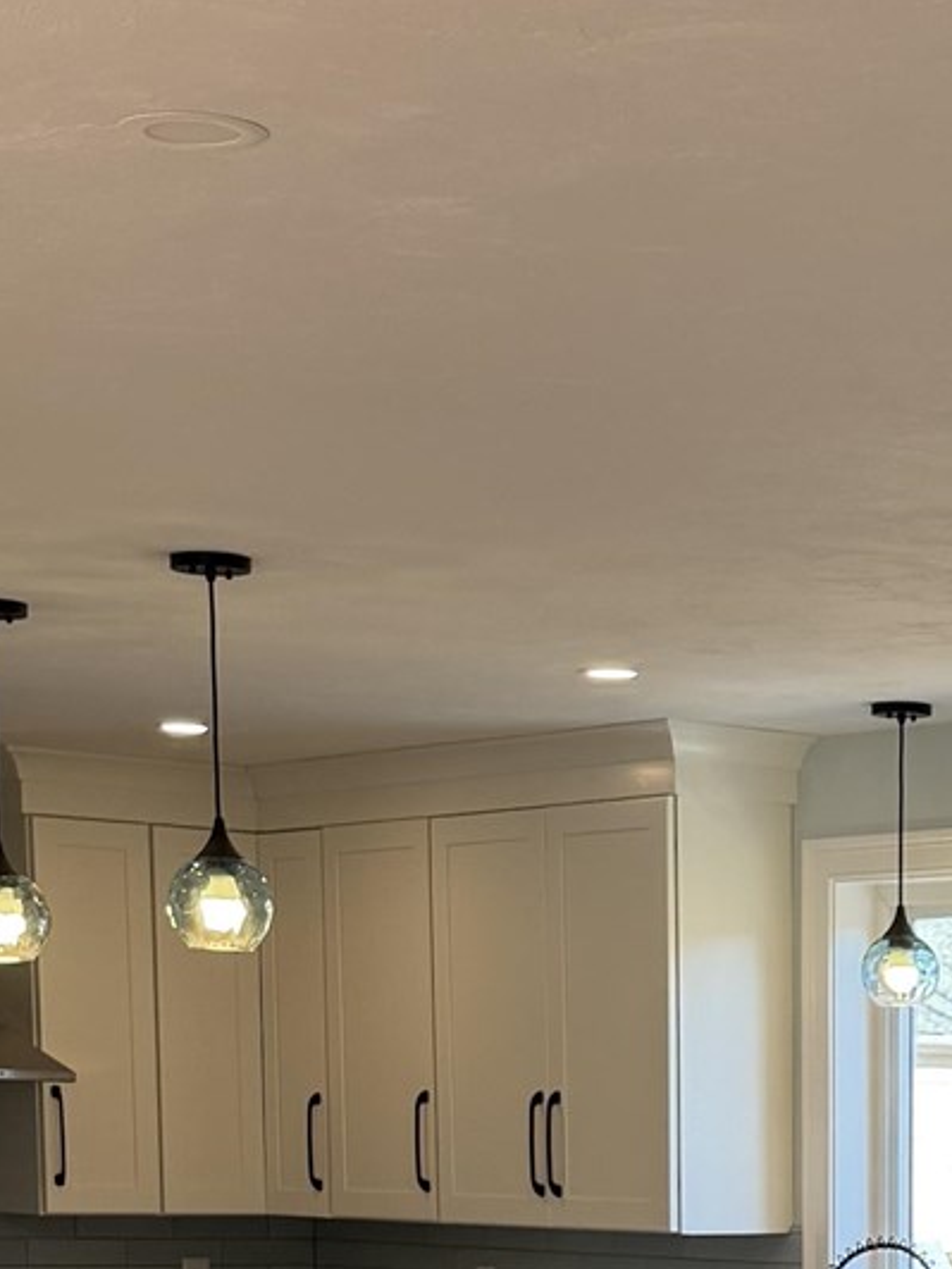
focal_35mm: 104
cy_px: 1708
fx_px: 3814
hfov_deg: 14.0
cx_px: 1012
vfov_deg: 17.6
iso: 80
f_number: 1.78
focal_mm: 6.76
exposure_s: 1/171
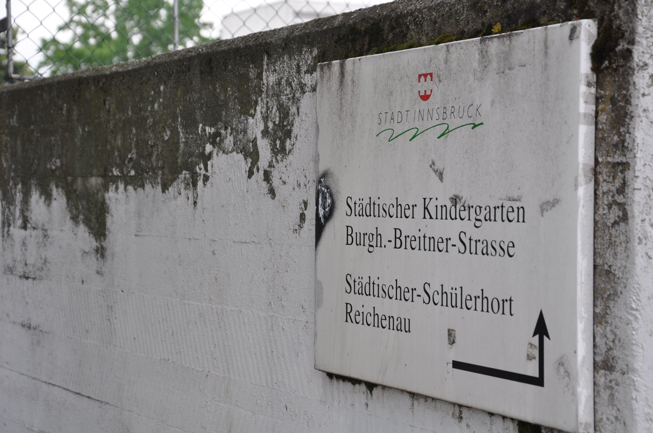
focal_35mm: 78
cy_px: 216
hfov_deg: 26.0
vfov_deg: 17.4
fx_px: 1413
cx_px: 326
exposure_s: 1/125
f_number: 5.6
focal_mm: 52
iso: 280
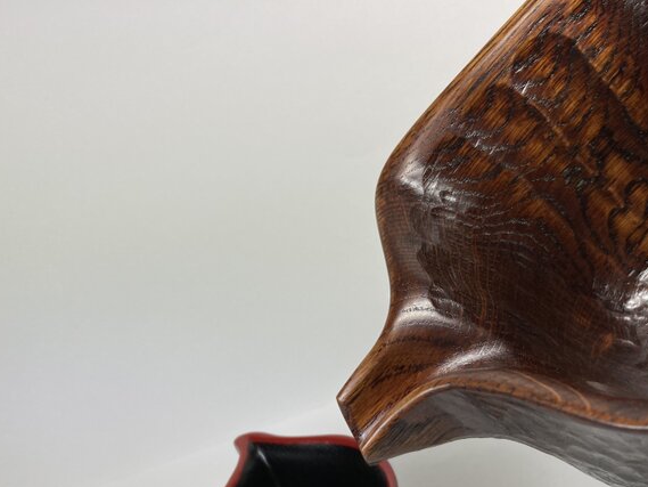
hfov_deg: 44.3
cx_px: 421
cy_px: 364
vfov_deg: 33.7
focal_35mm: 42
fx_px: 786
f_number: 1.8
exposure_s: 1/322
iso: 20
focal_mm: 3.99
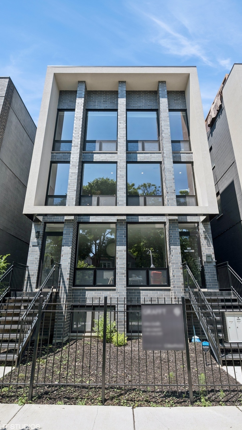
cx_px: 130
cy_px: 215
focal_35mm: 19
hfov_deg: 58.3
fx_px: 217
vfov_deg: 89.6
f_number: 8
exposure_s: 1/400
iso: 200
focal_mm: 18
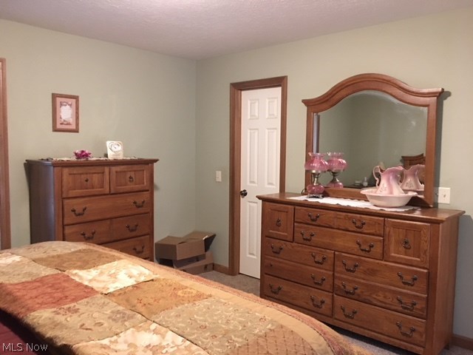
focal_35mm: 29
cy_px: 178
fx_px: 396
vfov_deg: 48.2
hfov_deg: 61.7
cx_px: 236
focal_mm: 4.15
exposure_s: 1/4
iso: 80
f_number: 2.2
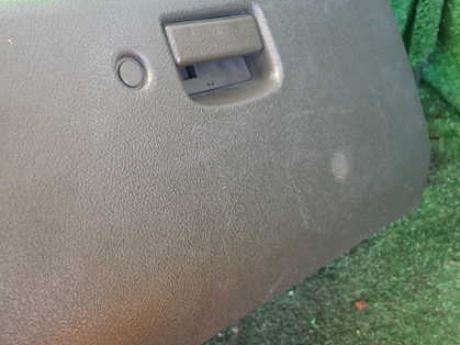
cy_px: 169
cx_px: 136
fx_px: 571
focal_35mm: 43
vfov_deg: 33.6
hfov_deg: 43.0
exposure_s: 1/30
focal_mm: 5.4
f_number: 2.3
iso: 320
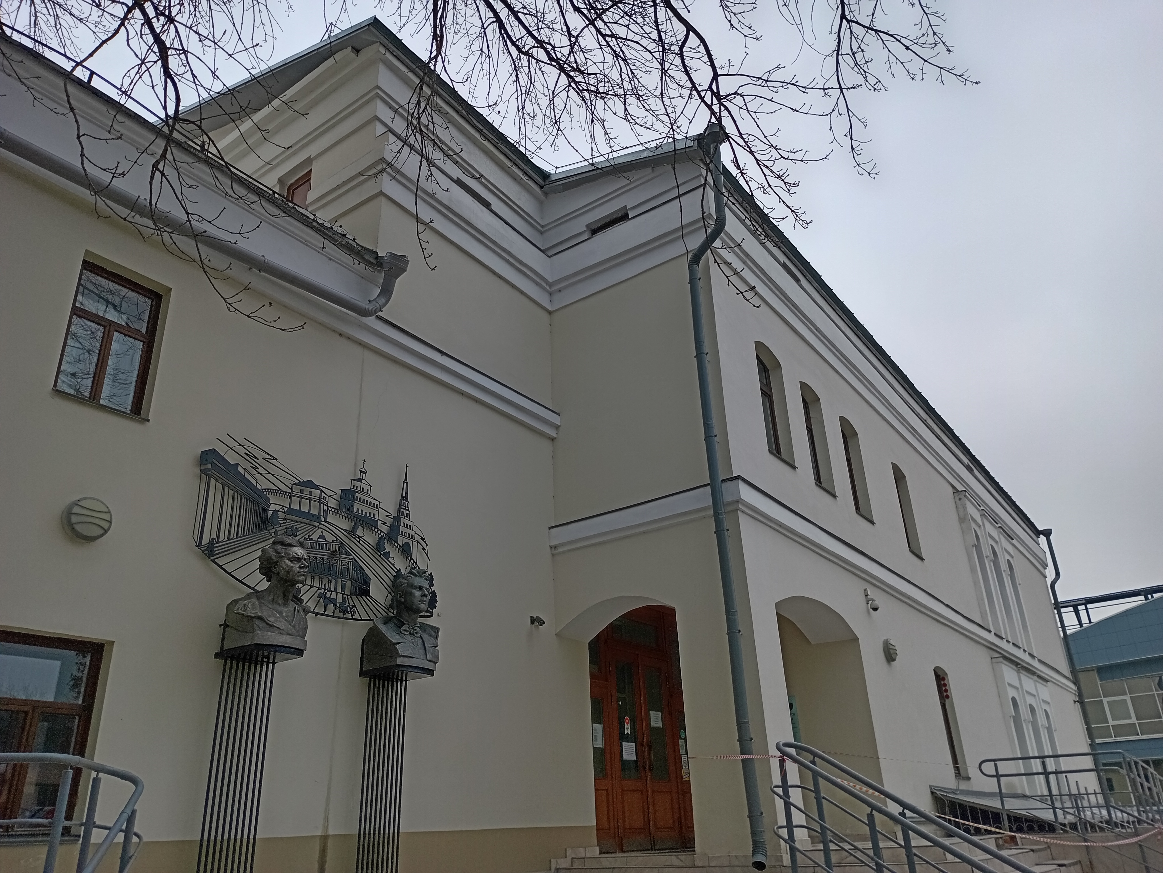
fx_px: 874
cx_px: 582
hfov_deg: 67.3
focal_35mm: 26
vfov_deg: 53.1
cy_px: 436
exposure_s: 1/890
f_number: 1.8
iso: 112
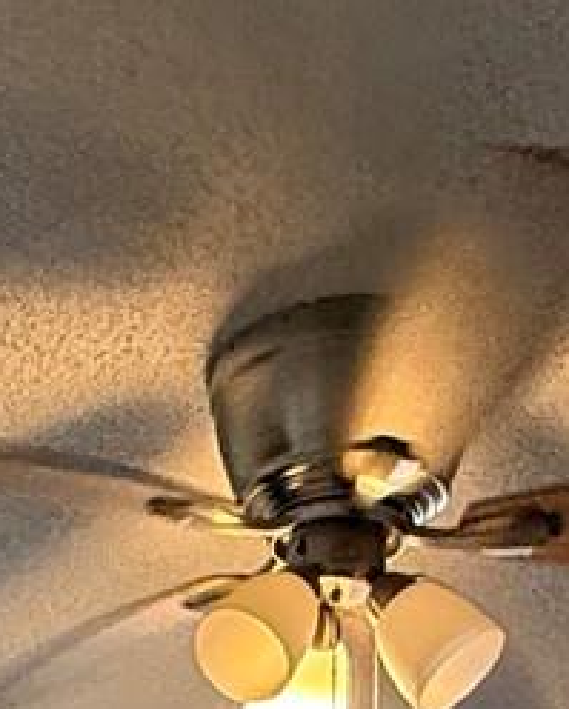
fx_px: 1849
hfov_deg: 17.1
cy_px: 1344
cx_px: -17
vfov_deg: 17.1
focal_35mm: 88
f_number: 2.2
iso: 400
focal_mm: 2.22
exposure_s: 1/120
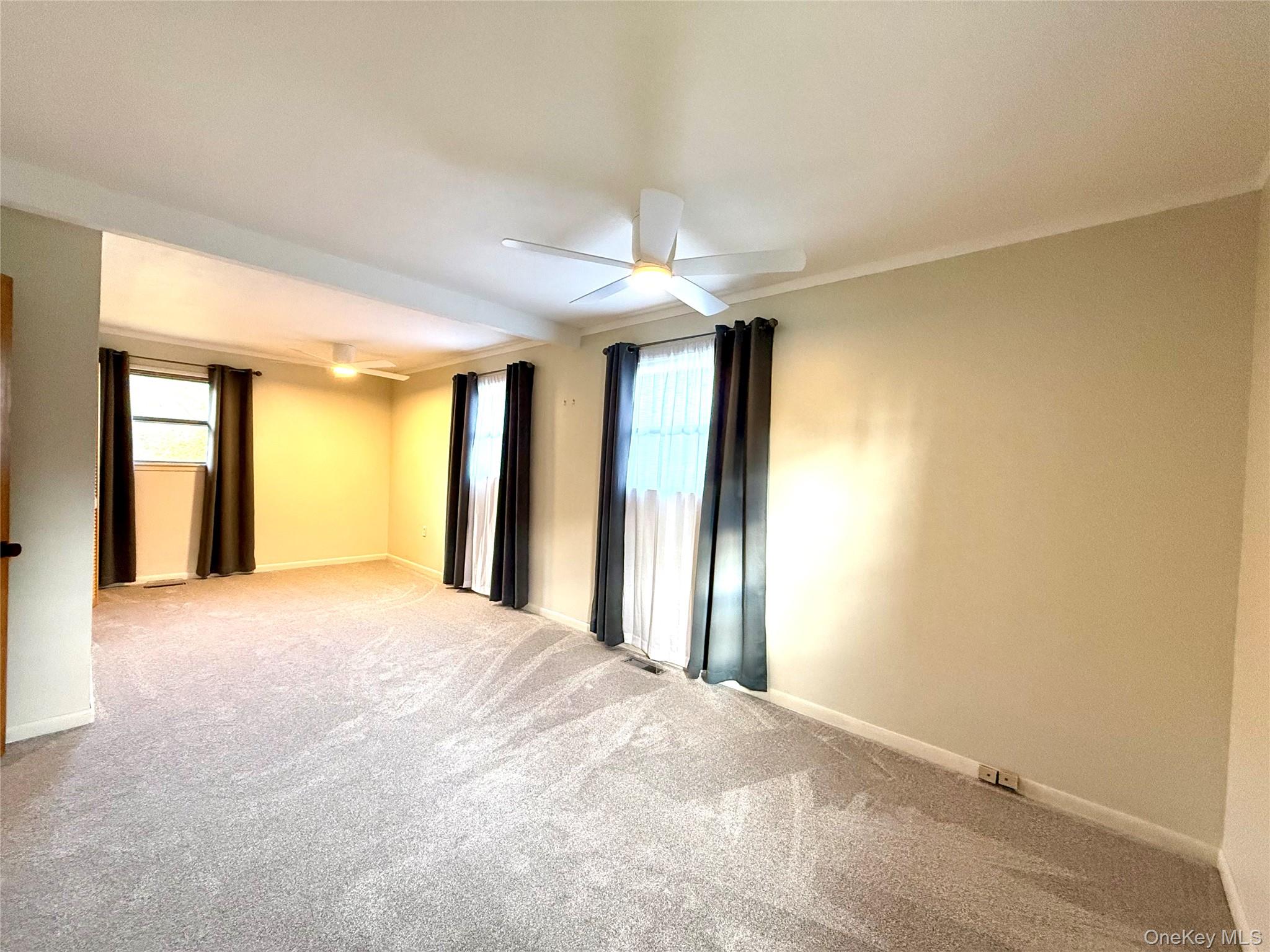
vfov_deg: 85.7
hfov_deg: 102.1
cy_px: 476
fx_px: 514
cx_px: 635
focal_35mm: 14
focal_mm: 2.22
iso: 400
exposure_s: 1/120
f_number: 2.2
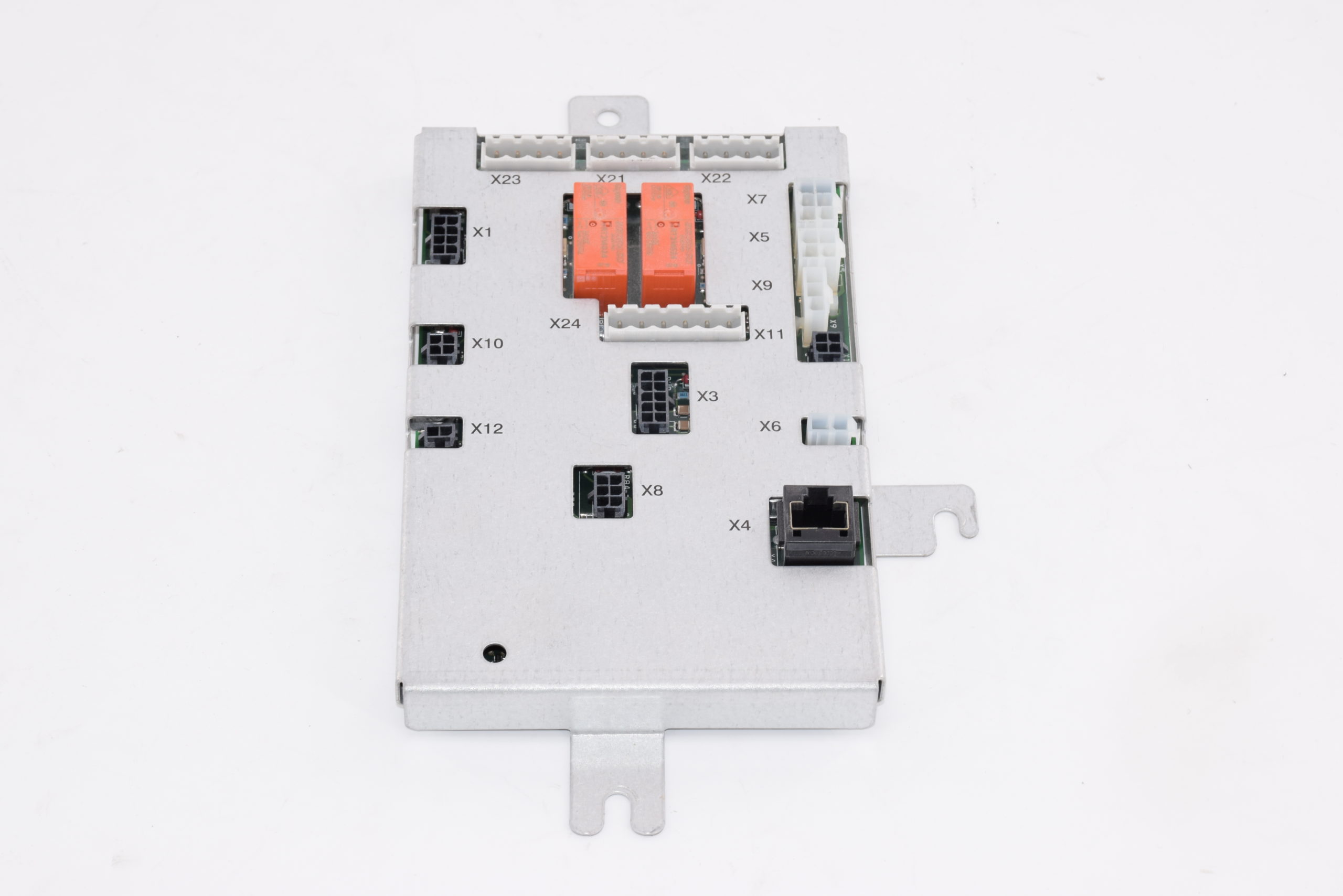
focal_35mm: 93
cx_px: 672
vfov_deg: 14.7
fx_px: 3470
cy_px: 448
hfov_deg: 21.9
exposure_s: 1/40
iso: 200
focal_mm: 62
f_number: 14
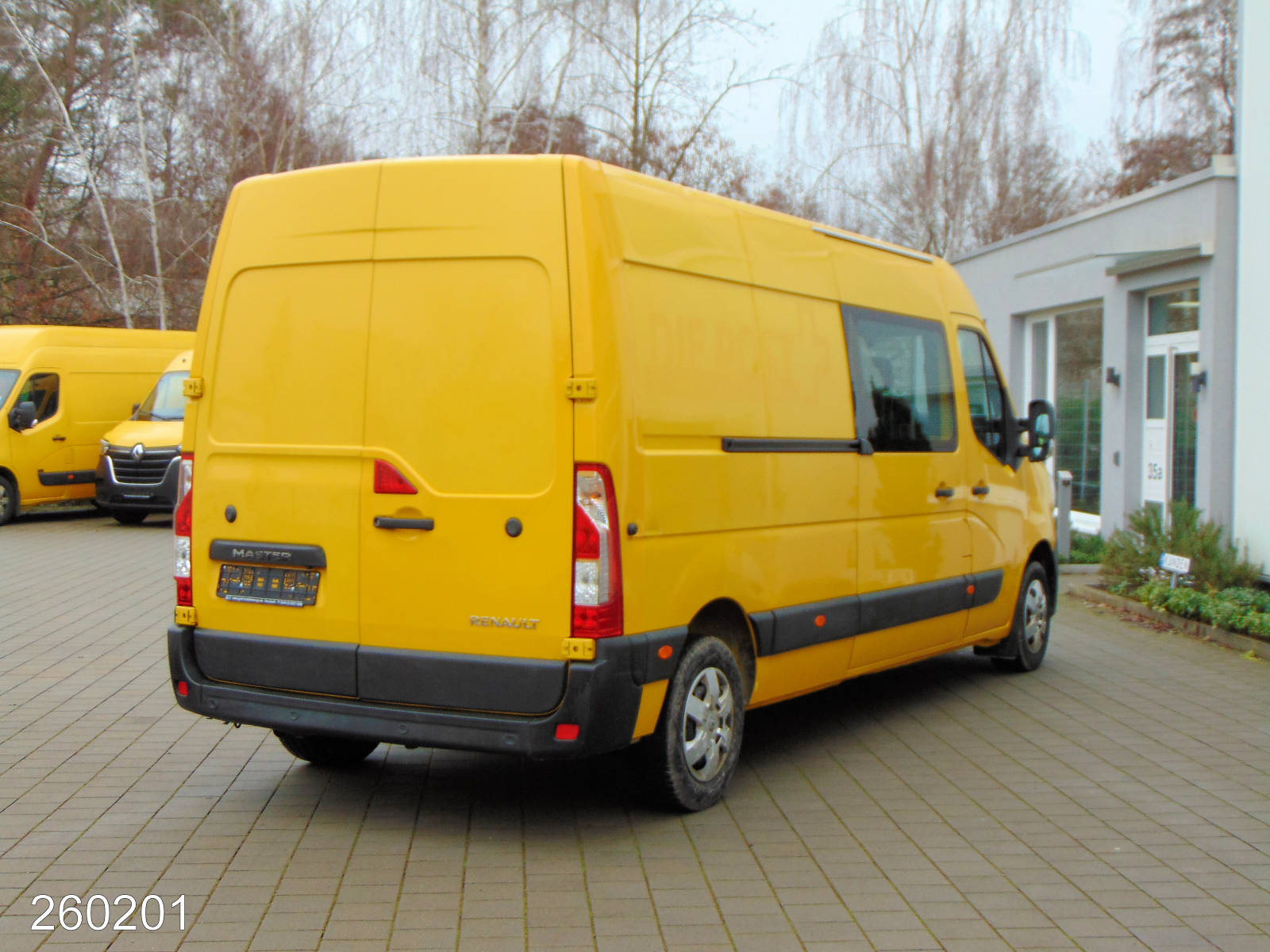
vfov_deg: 29.1
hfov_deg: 38.2
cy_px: 476
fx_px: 1834
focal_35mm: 50
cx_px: 635
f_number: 3.5
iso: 80
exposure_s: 1/125
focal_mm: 9
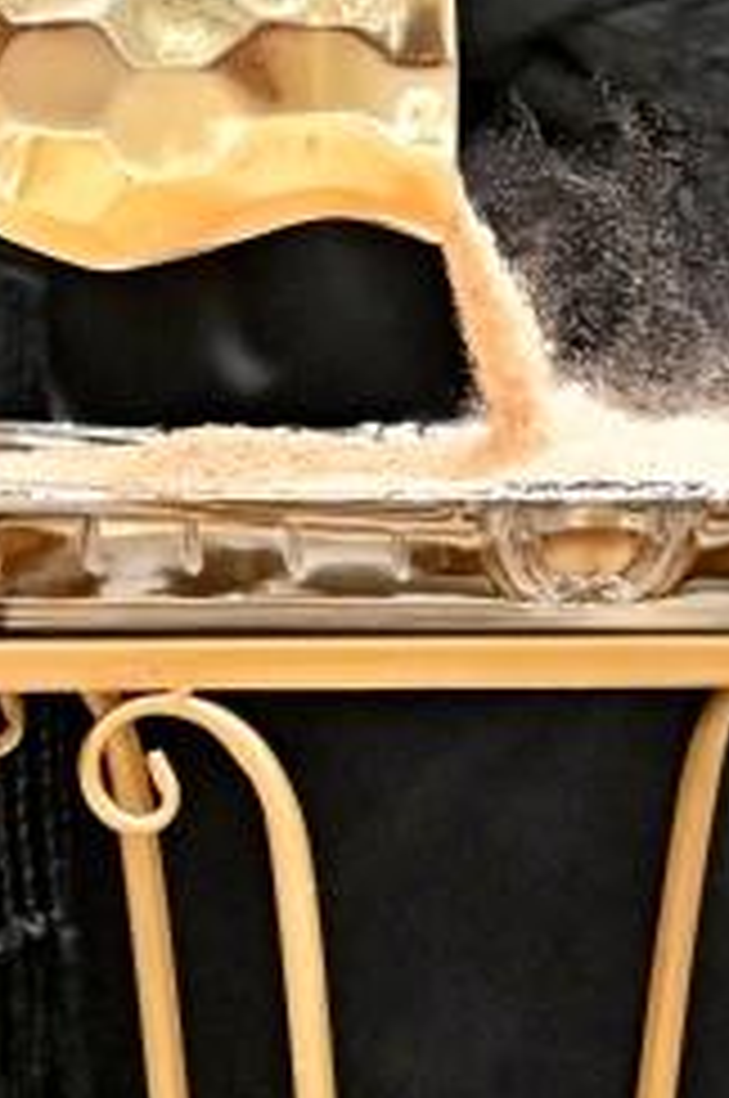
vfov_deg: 3.3
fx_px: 18824
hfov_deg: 2.2
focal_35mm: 618
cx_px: 796
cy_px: -184
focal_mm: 98
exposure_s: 1/400
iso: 1250
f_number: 4
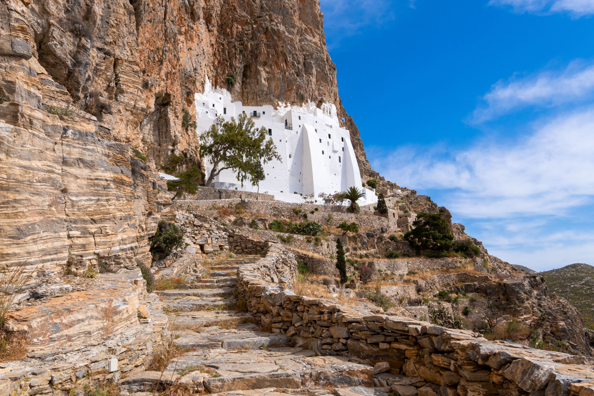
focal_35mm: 27
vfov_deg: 47.9
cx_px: 297
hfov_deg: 67.4
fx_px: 445
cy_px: 198
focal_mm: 18
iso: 125
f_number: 11
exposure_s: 1/400
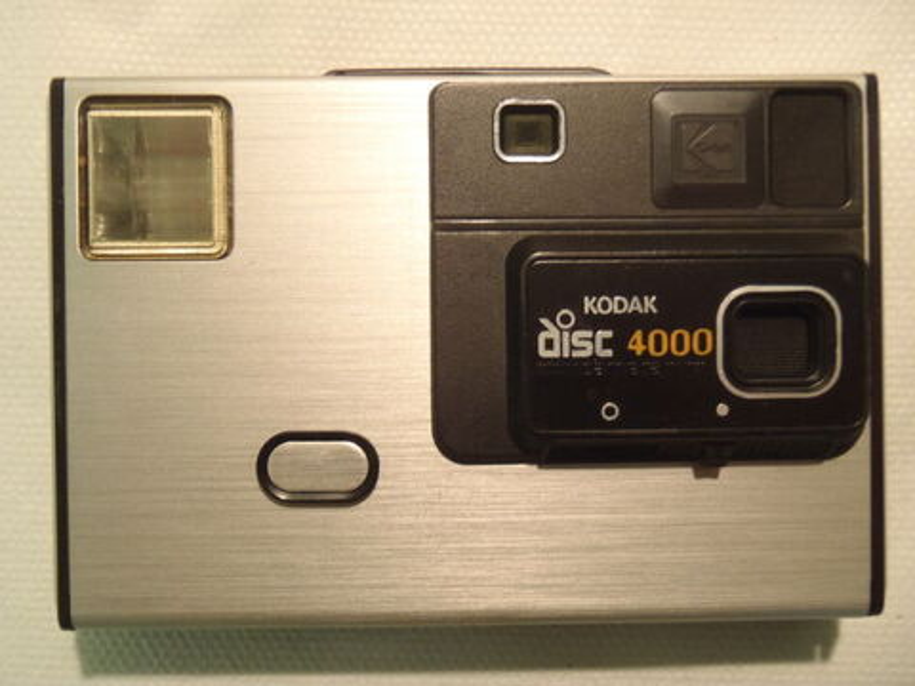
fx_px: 1004
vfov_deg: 37.7
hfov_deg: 49.0
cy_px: 343
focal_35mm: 38
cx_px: 458
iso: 200
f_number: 4.6
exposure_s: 1/6
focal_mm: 6.83
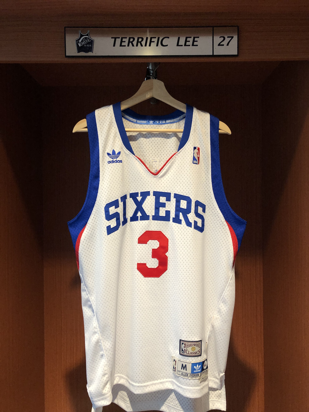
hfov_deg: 49.7
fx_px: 333
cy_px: 206
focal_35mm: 28
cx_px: 154
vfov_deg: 63.4
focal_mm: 3.99
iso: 25
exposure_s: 1/30
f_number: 1.8
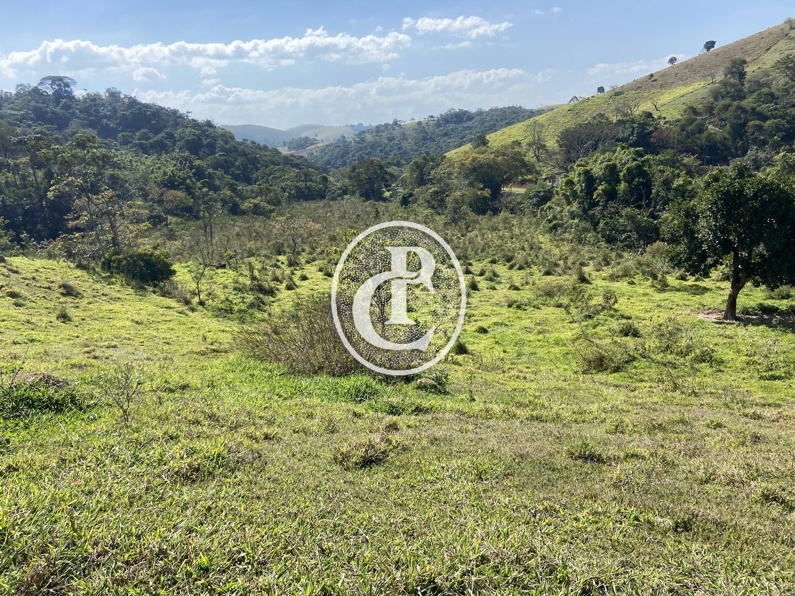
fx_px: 597
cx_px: 398
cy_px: 298
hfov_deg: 67.3
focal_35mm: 26
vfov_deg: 53.1
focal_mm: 4.25
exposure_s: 1/2105
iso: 32
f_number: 1.8
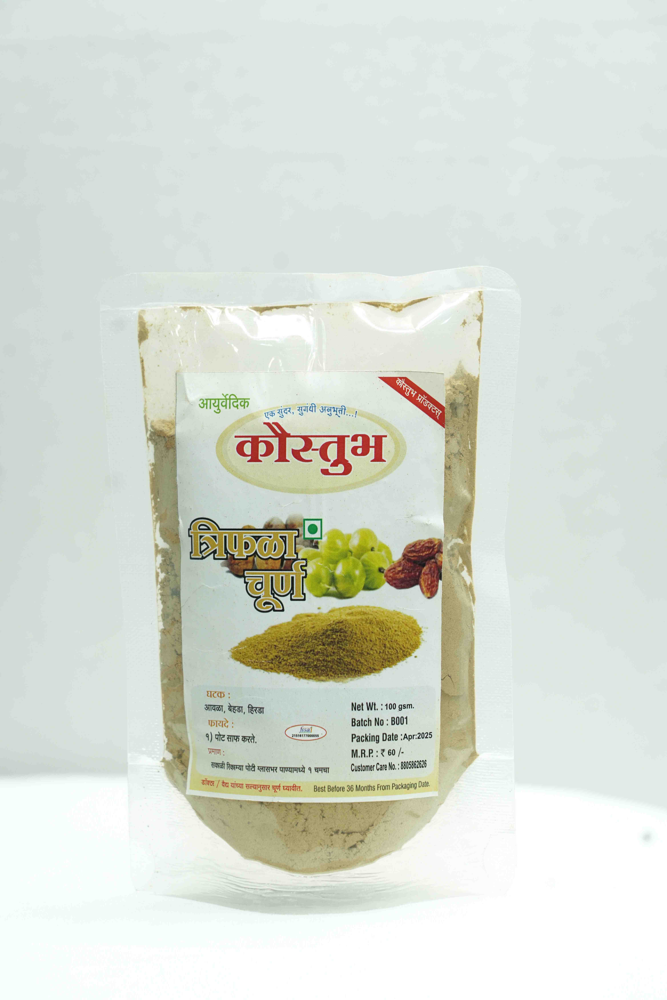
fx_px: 2918
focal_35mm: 105
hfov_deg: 13.0
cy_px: 500
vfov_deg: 19.5
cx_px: 334
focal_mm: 105
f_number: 5.6
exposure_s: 1/60
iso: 500
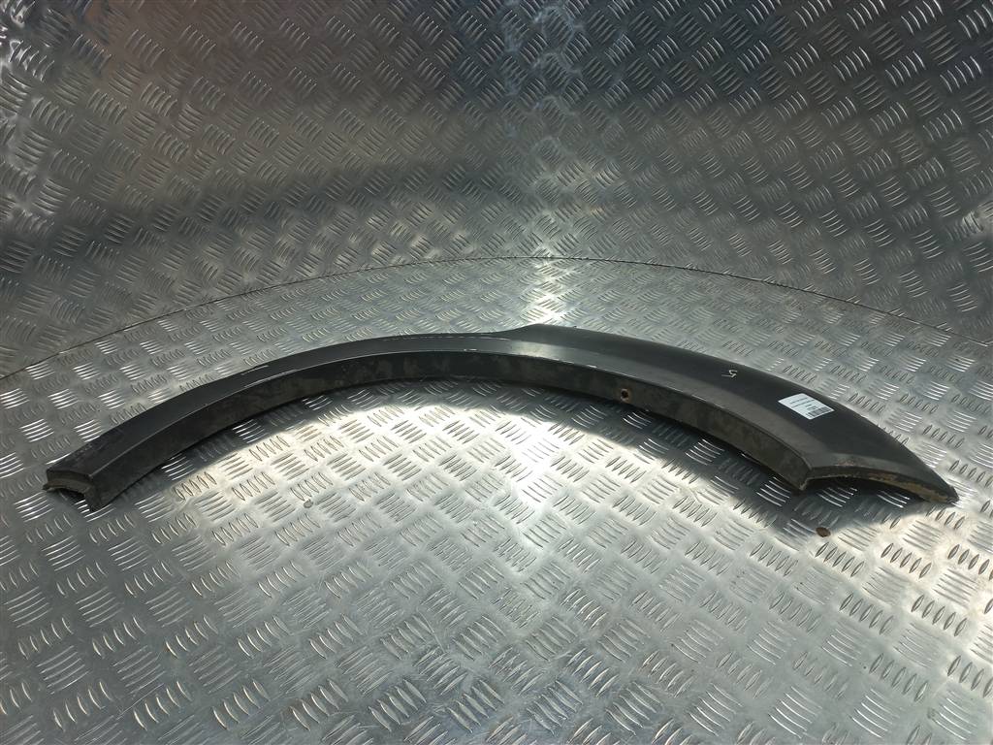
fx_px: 717
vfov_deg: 54.9
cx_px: 496
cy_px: 372
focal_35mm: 25
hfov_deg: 69.4
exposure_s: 1/50
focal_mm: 4.6
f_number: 1.8
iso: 50
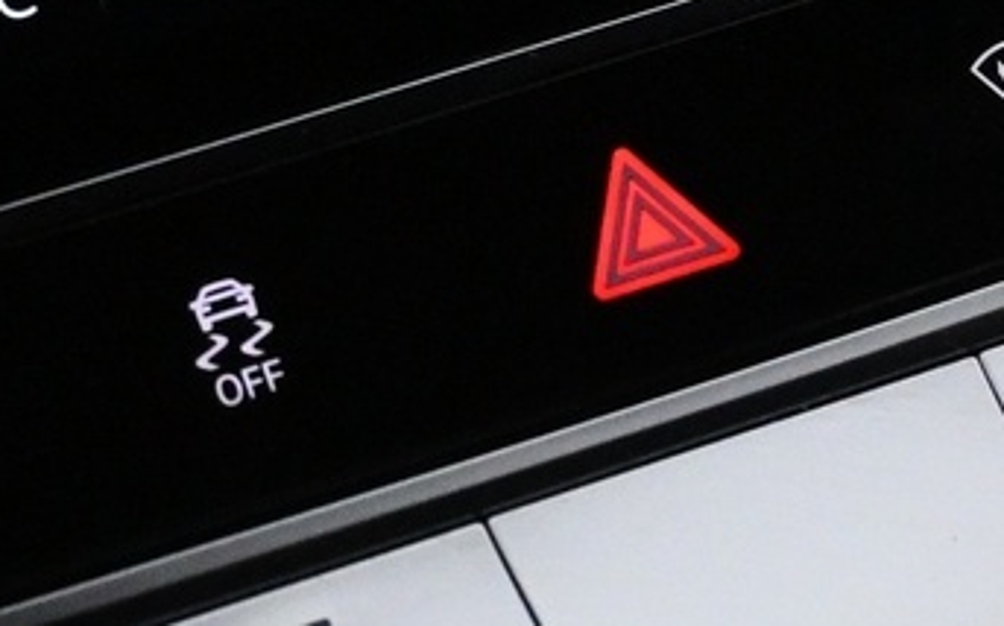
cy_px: -237
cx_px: 237
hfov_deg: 13.4
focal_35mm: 155
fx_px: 4245
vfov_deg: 8.3
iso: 4000
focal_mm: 21.5
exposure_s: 1/200
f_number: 4
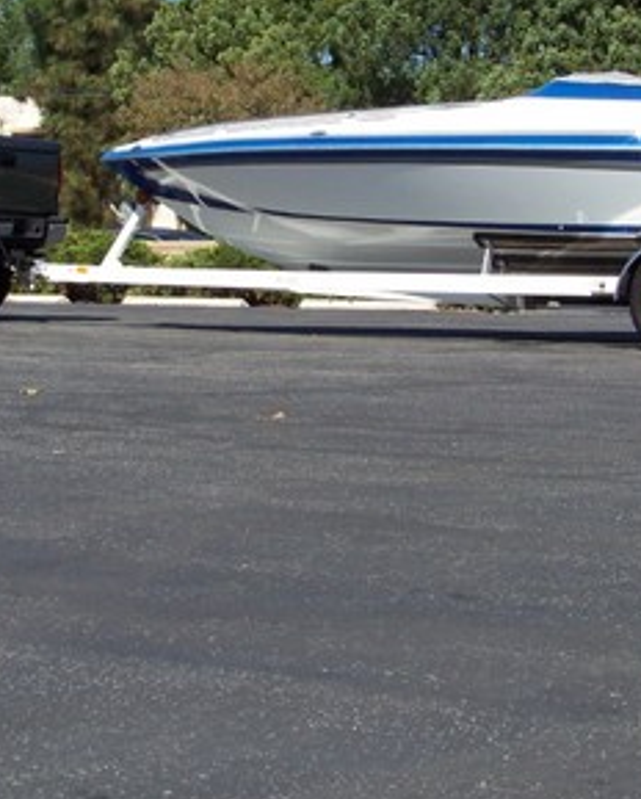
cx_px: 362
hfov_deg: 18.1
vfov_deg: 22.4
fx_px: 2011
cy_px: 258
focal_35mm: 85
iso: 72
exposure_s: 1/500
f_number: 4
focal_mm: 5.85
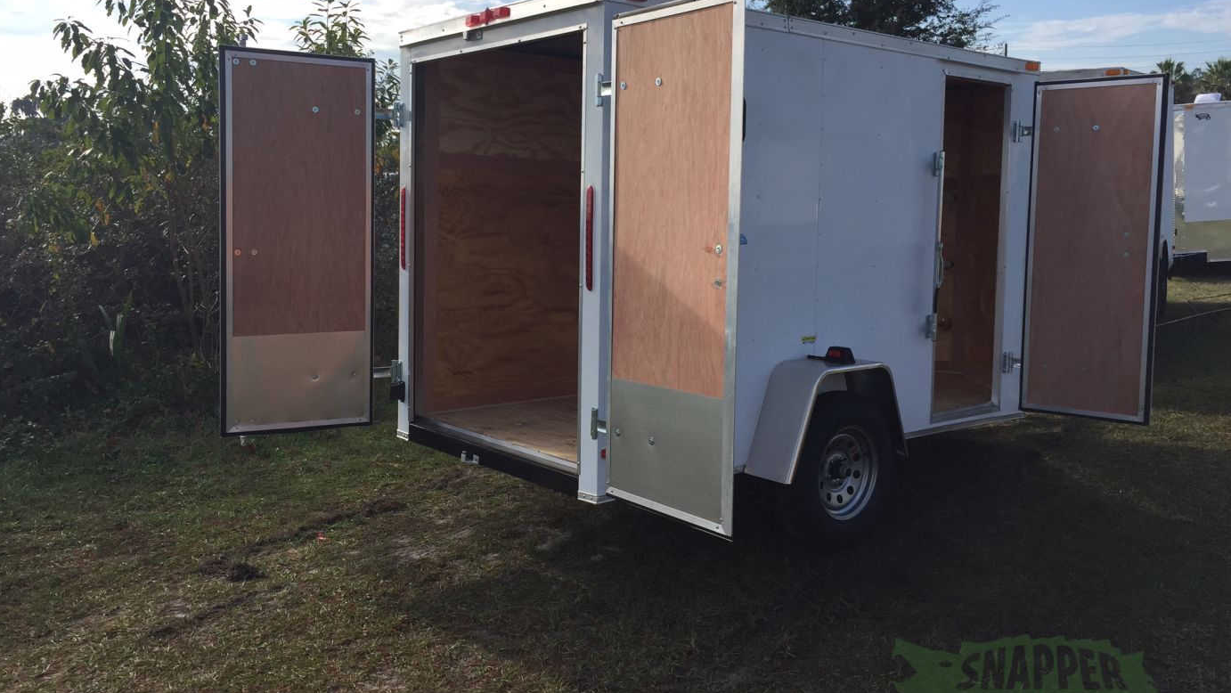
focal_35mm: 32
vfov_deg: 36.7
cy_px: 315
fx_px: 1045
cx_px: 616
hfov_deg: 61.0
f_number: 2.2
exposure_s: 1/1582
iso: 32
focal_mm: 4.15
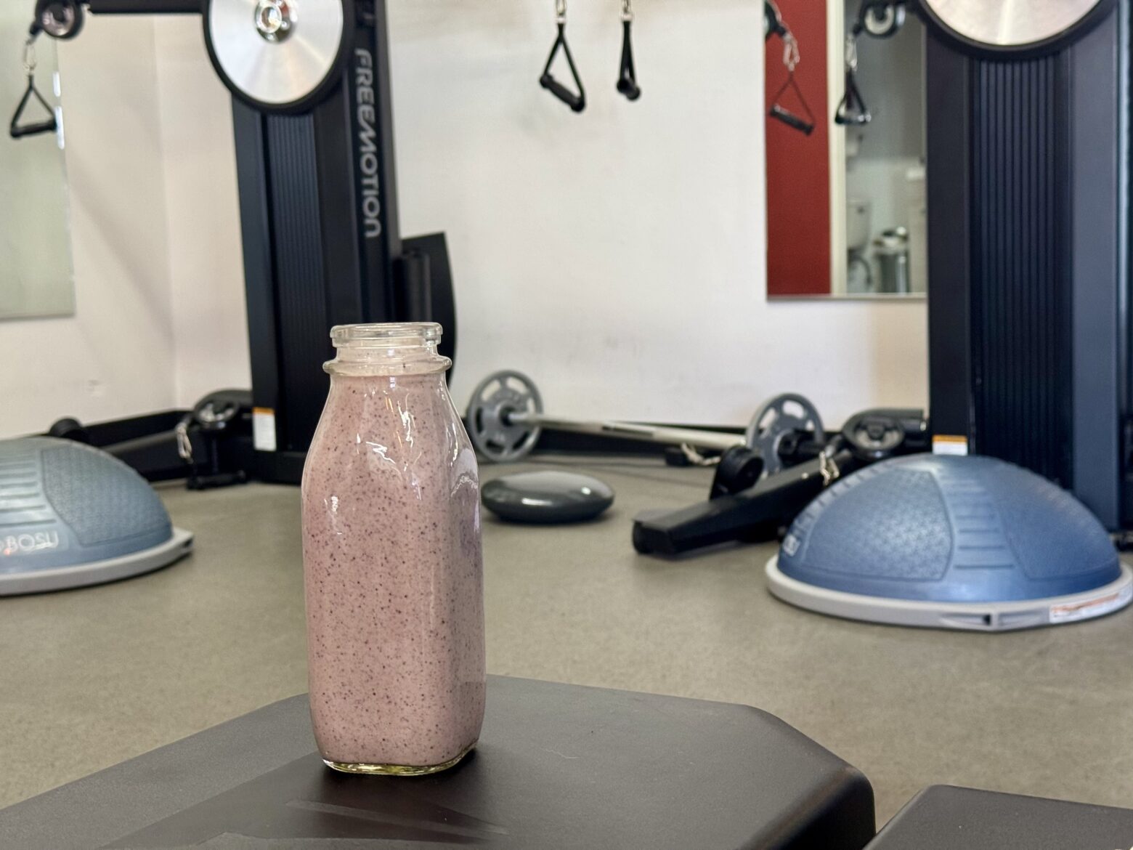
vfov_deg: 30.3
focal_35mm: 48
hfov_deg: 39.7
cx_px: 566
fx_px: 1571
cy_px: 425
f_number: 1.78
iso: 200
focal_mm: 6.76
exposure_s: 1/60
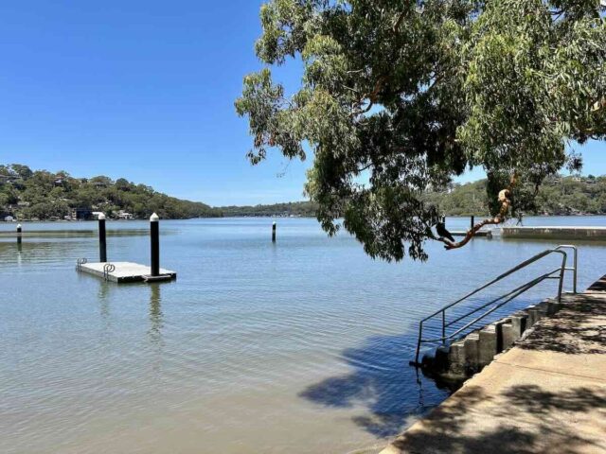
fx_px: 455
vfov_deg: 53.1
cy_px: 227
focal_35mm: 26
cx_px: 303
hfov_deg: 67.3
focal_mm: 5.7
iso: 50
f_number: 1.5
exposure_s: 1/3571
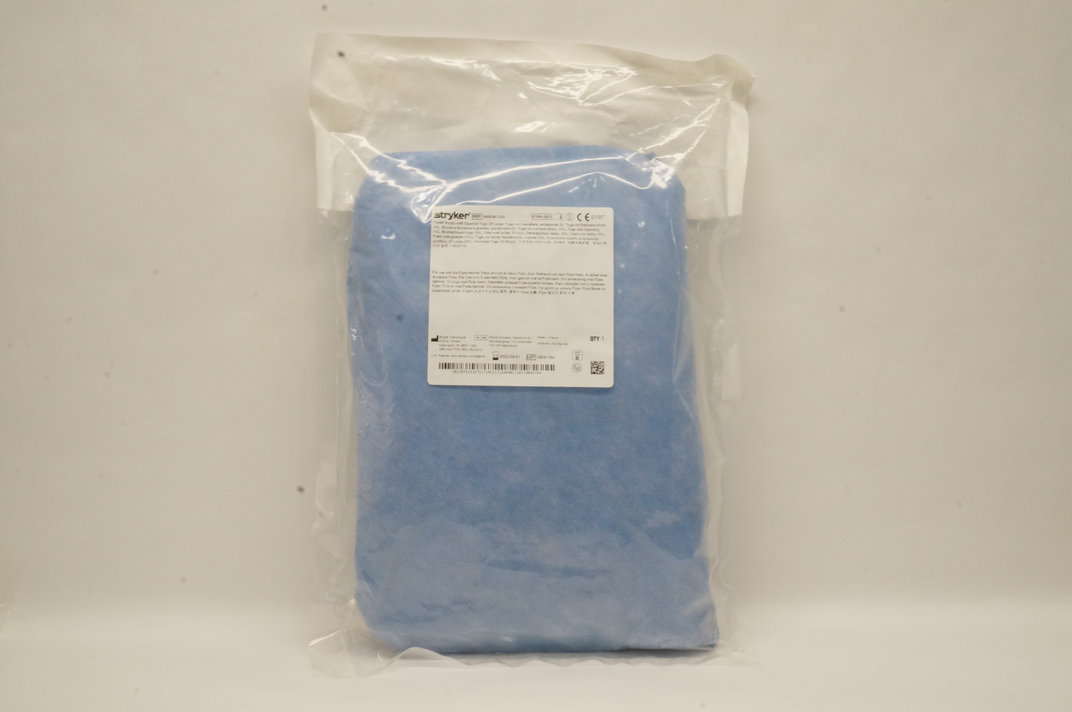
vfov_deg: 35.4
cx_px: 536
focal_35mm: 38
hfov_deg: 51.3
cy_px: 356
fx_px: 1115
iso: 800
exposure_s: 1/8
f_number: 25
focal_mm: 25
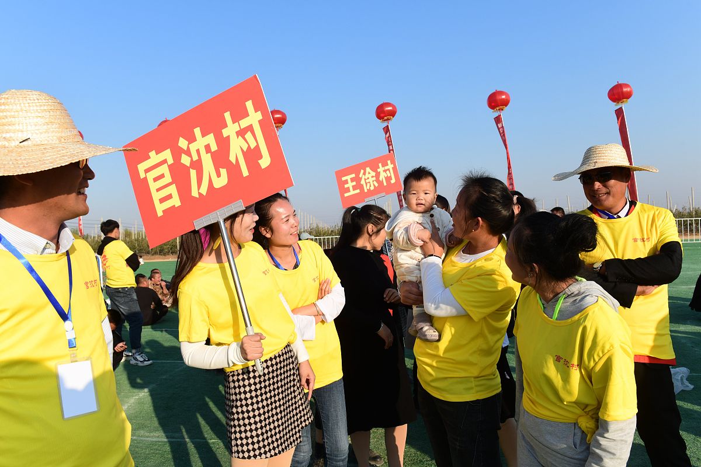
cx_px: 350
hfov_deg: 69.4
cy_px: 234
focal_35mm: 26
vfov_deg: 49.6
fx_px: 506
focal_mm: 26
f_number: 10
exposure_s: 1/400
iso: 400
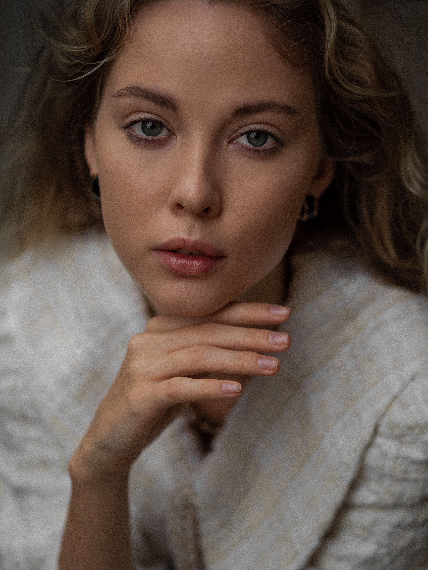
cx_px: 214
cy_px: 285
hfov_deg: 13.2
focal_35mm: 112
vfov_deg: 17.6
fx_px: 1846
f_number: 1.4
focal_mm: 56
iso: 64
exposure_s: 1/640
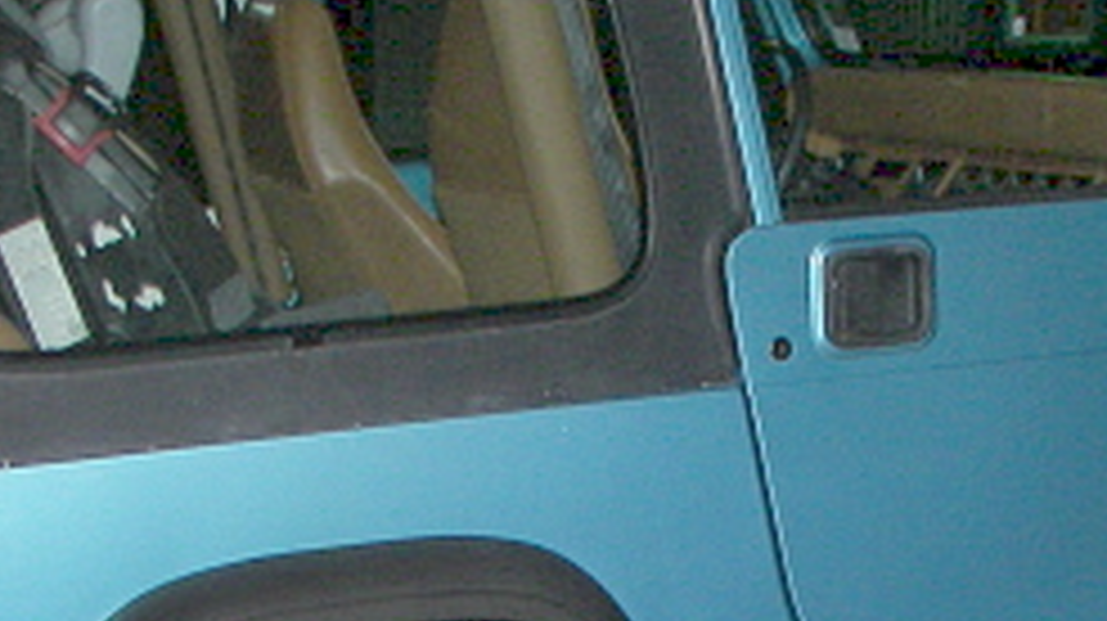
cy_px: 616
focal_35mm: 102
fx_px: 2992
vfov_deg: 11.7
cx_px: 752
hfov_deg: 20.9
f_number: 2.8
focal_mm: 6
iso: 125
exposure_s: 1/30
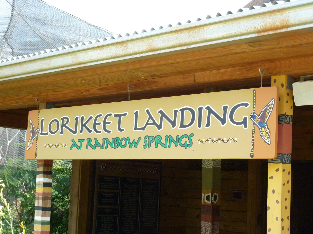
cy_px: 117
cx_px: 156
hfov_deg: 30.7
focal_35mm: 63
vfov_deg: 23.3
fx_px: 570
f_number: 4
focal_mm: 10.3
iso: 400
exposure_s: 1/400
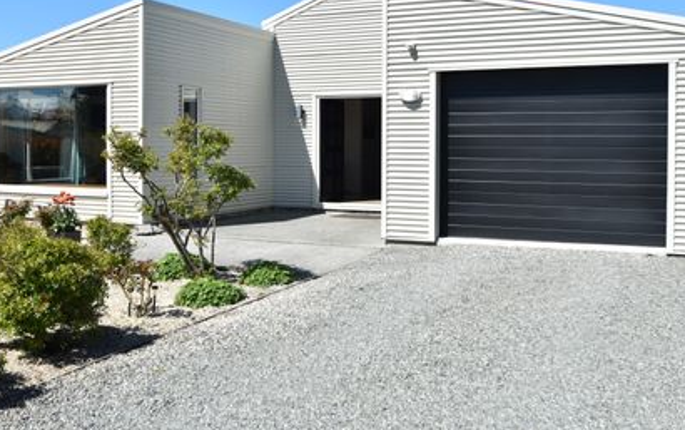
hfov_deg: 47.1
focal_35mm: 42
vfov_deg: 30.5
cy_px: 173
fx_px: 785
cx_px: 319
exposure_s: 1/400
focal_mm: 24
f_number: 10
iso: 200
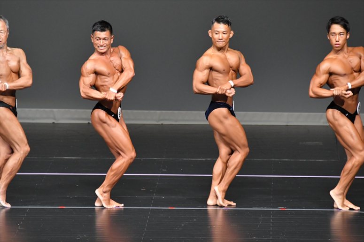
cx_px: 182
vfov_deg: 3.7
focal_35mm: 375
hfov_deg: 5.5
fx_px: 3790
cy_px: 121
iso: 5000
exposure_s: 1/400
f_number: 5.6
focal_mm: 250
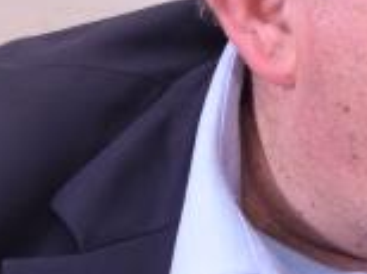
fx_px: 2371
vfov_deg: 6.6
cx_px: 963
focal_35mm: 224
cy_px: 173
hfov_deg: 8.0
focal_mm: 35
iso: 640
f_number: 5.6
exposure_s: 1/125
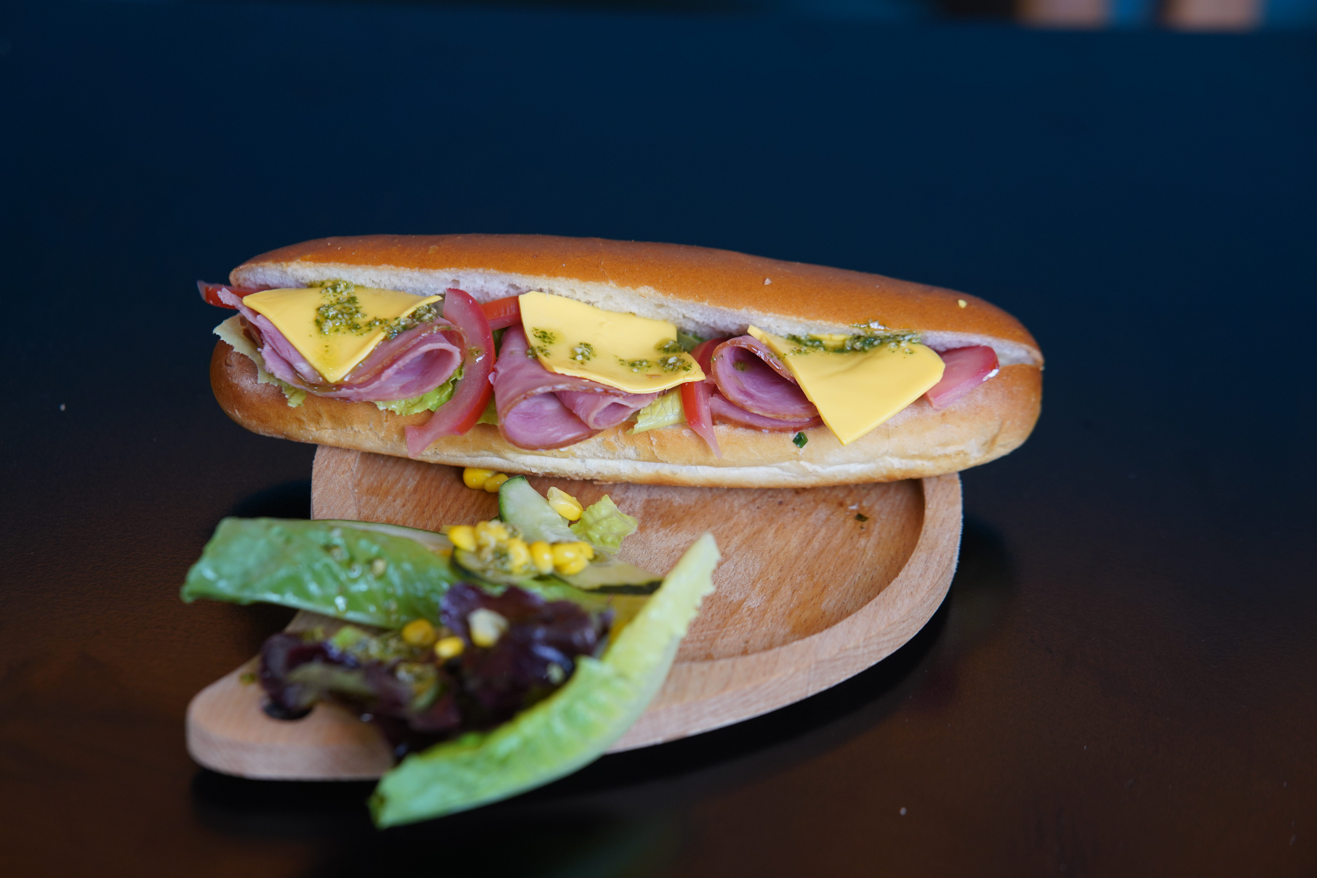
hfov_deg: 23.9
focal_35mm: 85
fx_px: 3110
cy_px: 439
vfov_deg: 16.1
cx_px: 658
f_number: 3.5
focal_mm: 85
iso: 640
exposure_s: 1/100
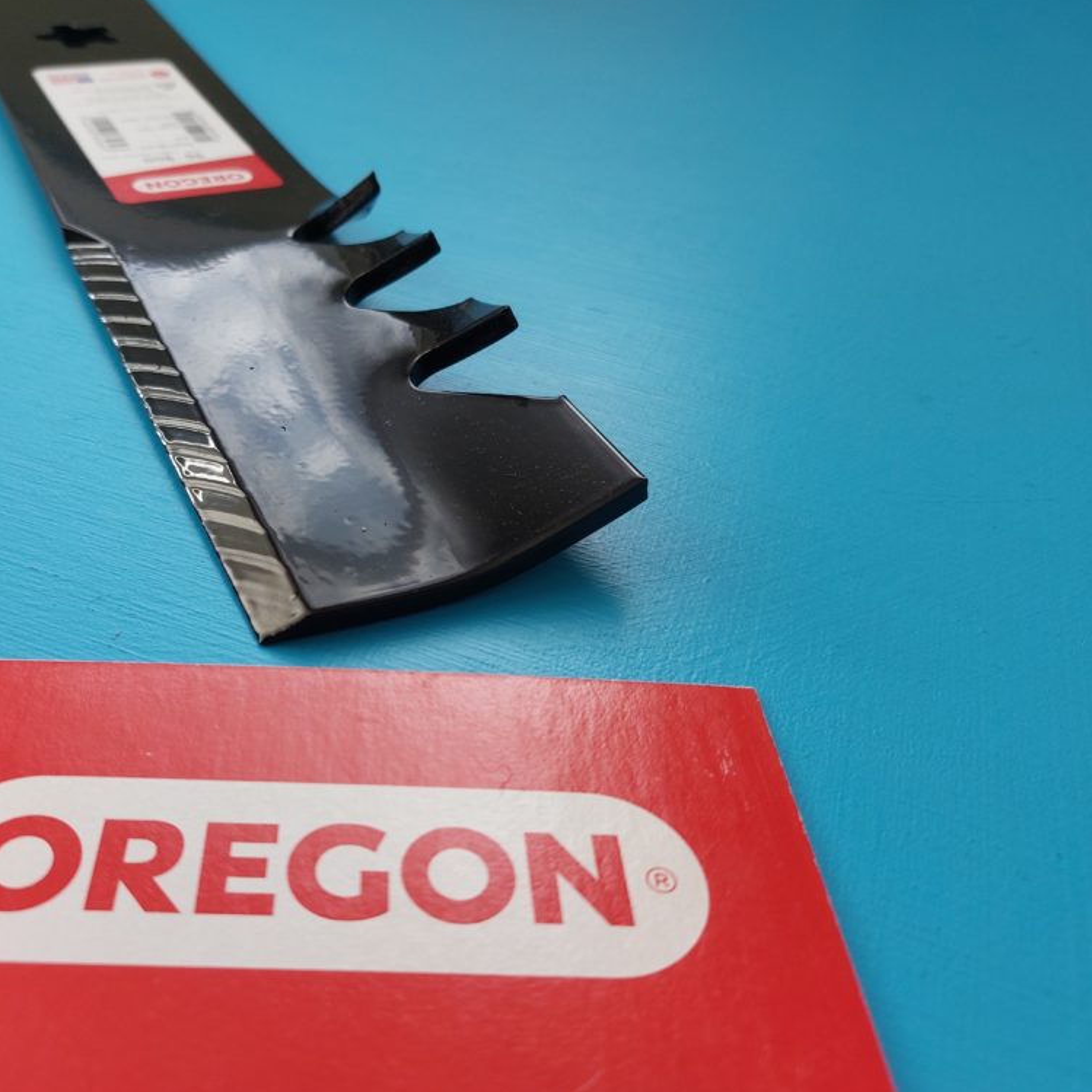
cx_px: 395
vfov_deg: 55.6
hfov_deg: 54.8
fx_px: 1035
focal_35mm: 29
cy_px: 550
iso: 200
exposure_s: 1/50
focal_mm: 5.23
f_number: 1.8
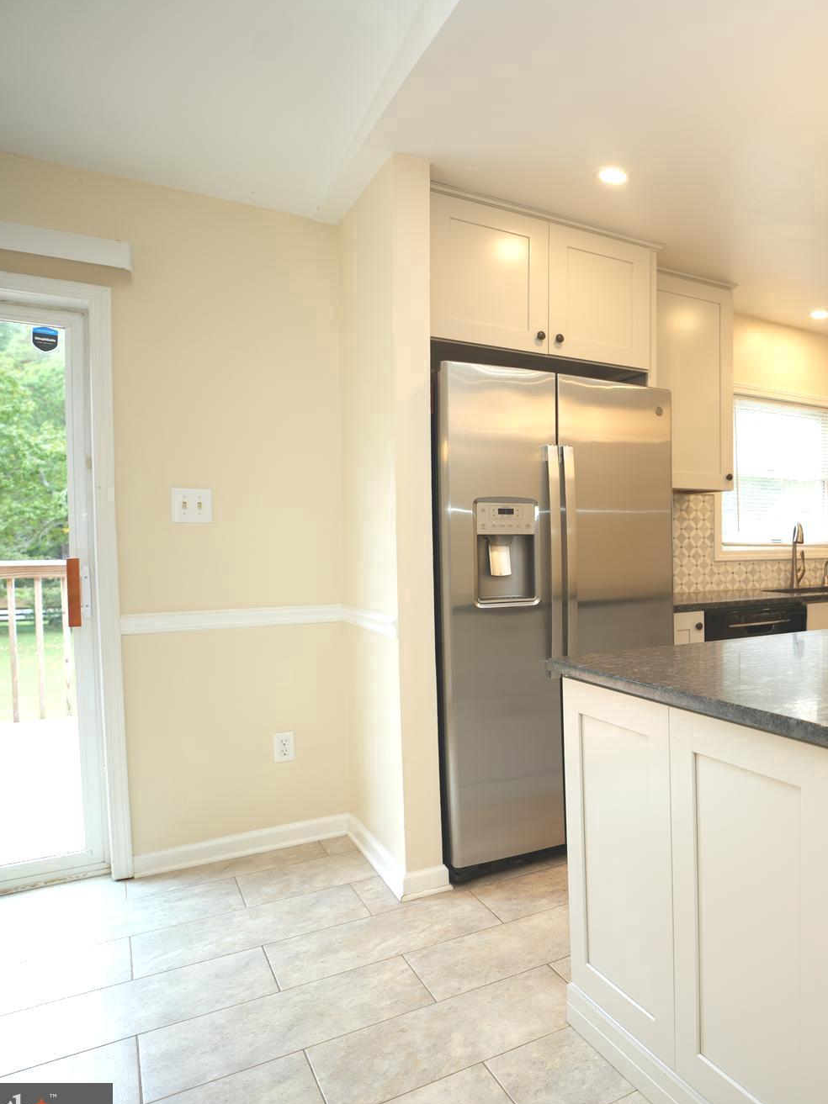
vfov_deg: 71.6
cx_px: 788
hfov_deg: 48.8
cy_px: 570
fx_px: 766
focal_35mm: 24
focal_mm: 16
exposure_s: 1/60
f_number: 2.8
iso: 160
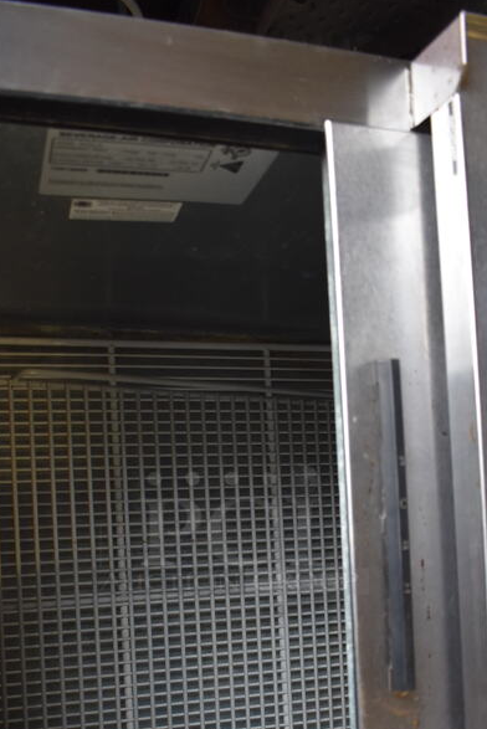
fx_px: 851
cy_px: 530
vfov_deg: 45.1
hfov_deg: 31.9
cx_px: 231
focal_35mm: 42
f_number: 3.5
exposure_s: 1/160
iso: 800
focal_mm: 18
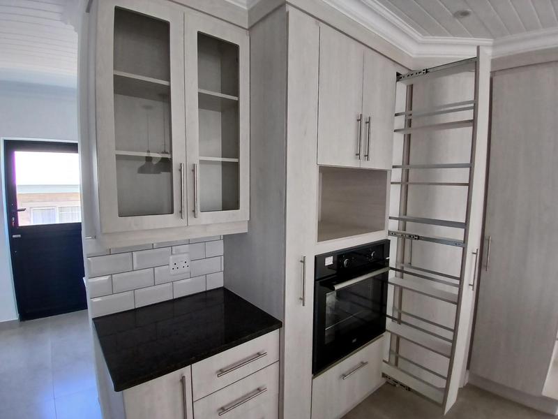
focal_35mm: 17
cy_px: 210
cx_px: 279
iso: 80
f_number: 2.2
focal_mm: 1.4
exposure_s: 1/33.3
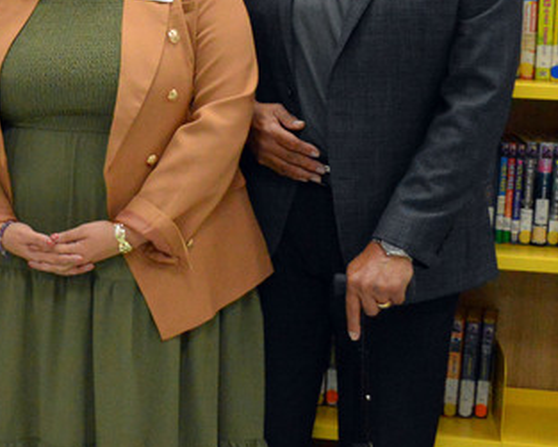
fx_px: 1521
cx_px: -70
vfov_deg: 16.3
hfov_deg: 19.8
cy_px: -19
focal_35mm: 92
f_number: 3.8
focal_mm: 20
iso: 3200
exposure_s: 1/320
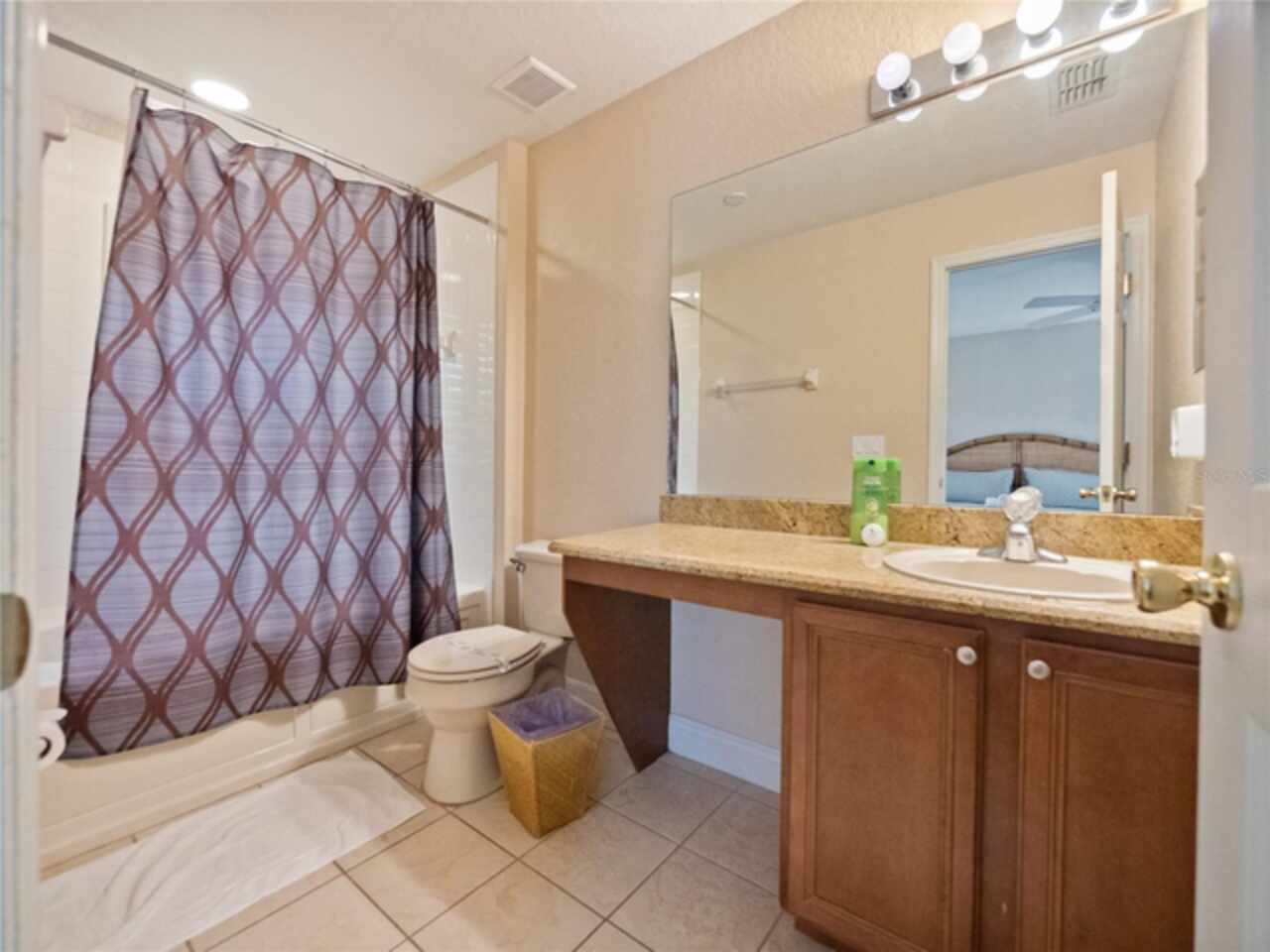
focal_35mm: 14
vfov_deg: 85.7
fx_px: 514
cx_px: 635
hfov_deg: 102.1
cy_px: 476
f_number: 4
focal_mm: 7
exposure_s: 1/20
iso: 3200
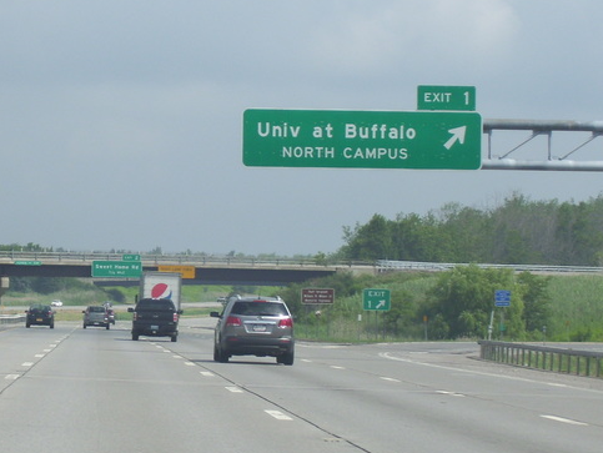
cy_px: 217
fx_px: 3120
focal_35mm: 179
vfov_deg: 8.3
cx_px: 194
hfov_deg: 11.0
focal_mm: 18
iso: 80
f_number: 4.6
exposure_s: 1/640
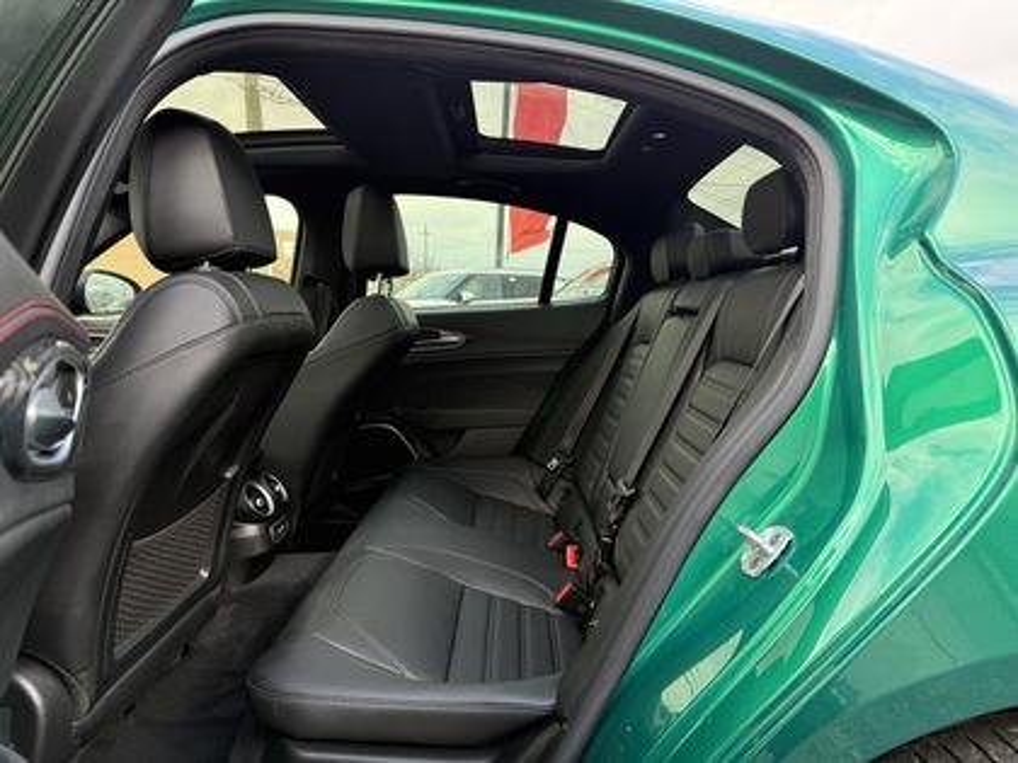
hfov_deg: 71.6
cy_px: 382
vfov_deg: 56.8
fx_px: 706
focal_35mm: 24
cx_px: 509
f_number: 1.78
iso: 125
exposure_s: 1/191
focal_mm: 6.76
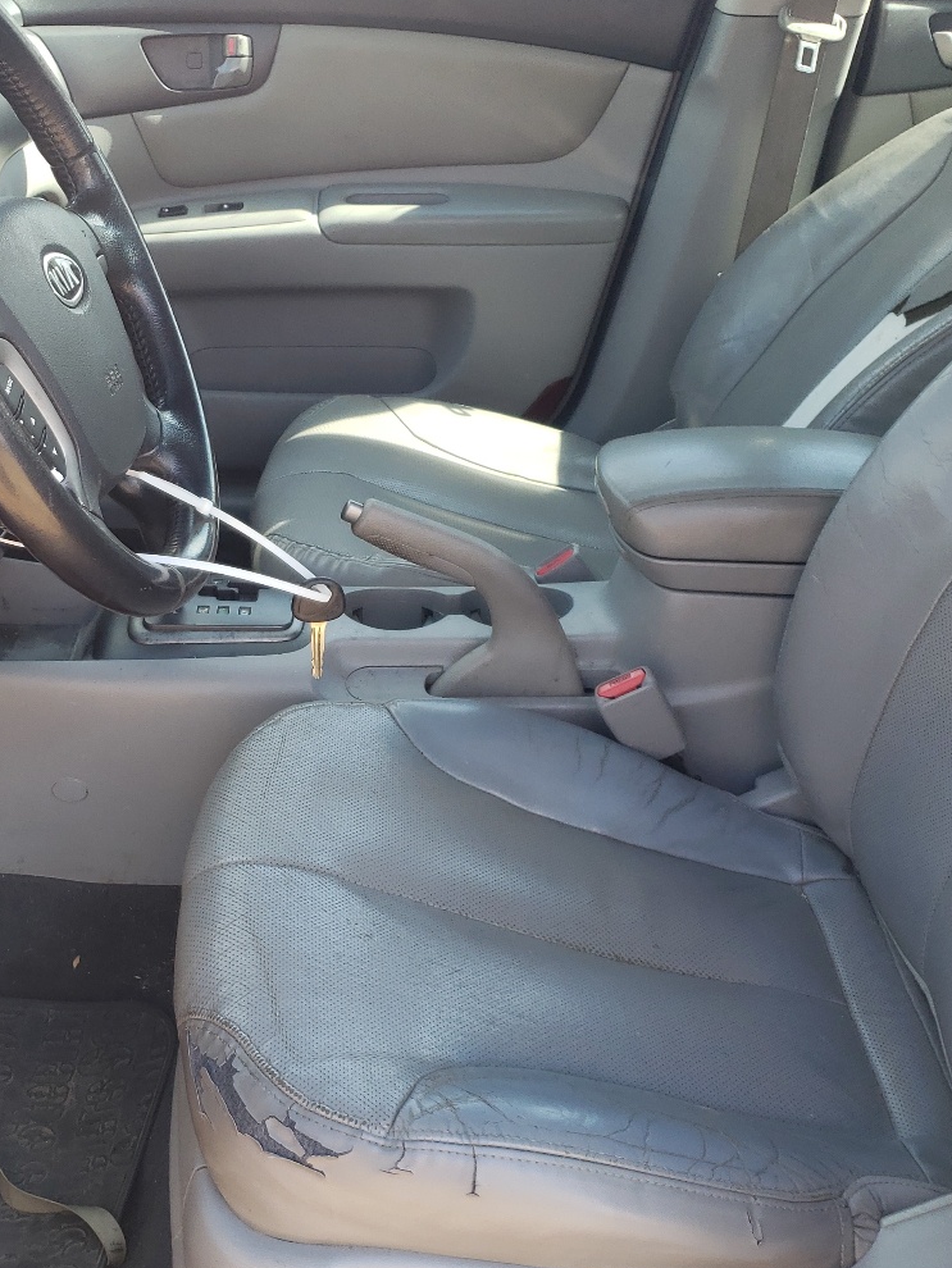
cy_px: 721
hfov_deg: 34.1
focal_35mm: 42
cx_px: 318
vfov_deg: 44.7
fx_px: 1539
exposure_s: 1/294
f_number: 1.5
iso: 50
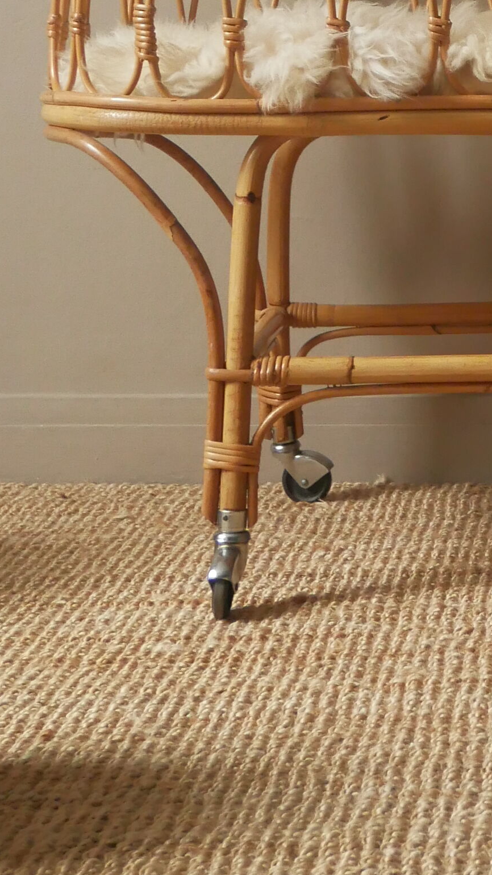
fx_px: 2111
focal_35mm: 91
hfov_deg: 12.9
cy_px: -101
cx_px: 604
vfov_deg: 22.1
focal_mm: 14
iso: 800
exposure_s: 1/60
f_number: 3.7
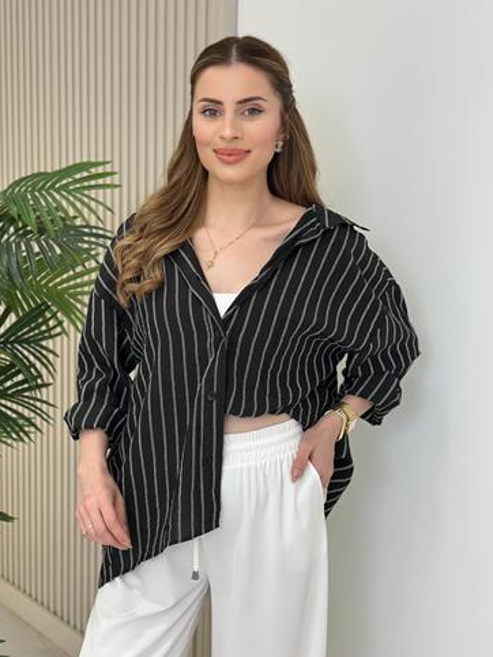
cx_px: 234
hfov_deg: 27.5
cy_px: 338
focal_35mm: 53
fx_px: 1007
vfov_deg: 36.2
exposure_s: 1/211
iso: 80
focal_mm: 6.86
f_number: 1.78
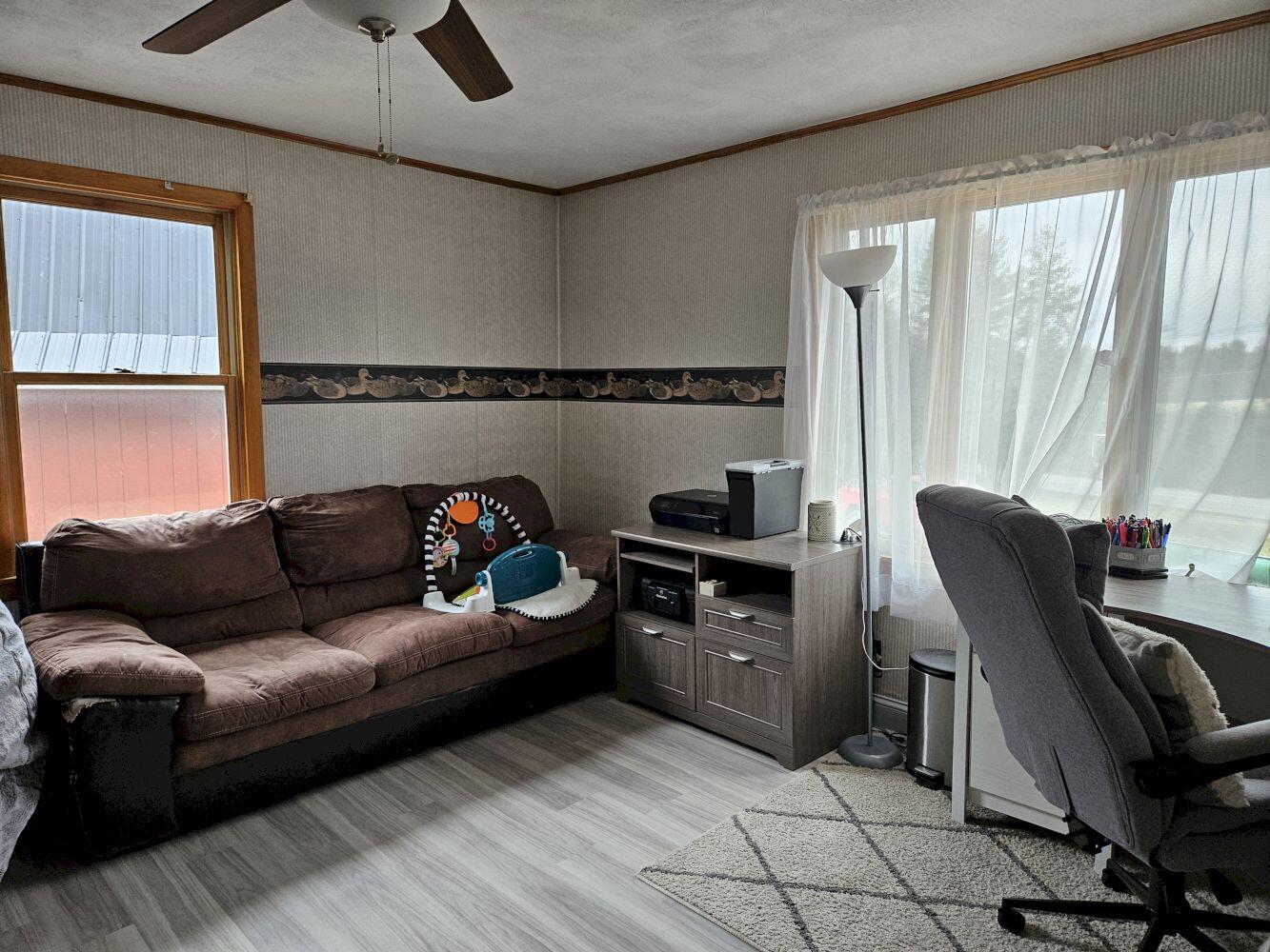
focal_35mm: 23
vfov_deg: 58.9
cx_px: 635
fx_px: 844
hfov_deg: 73.9
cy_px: 476
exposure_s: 1/120
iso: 250
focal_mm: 5.4
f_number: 1.8
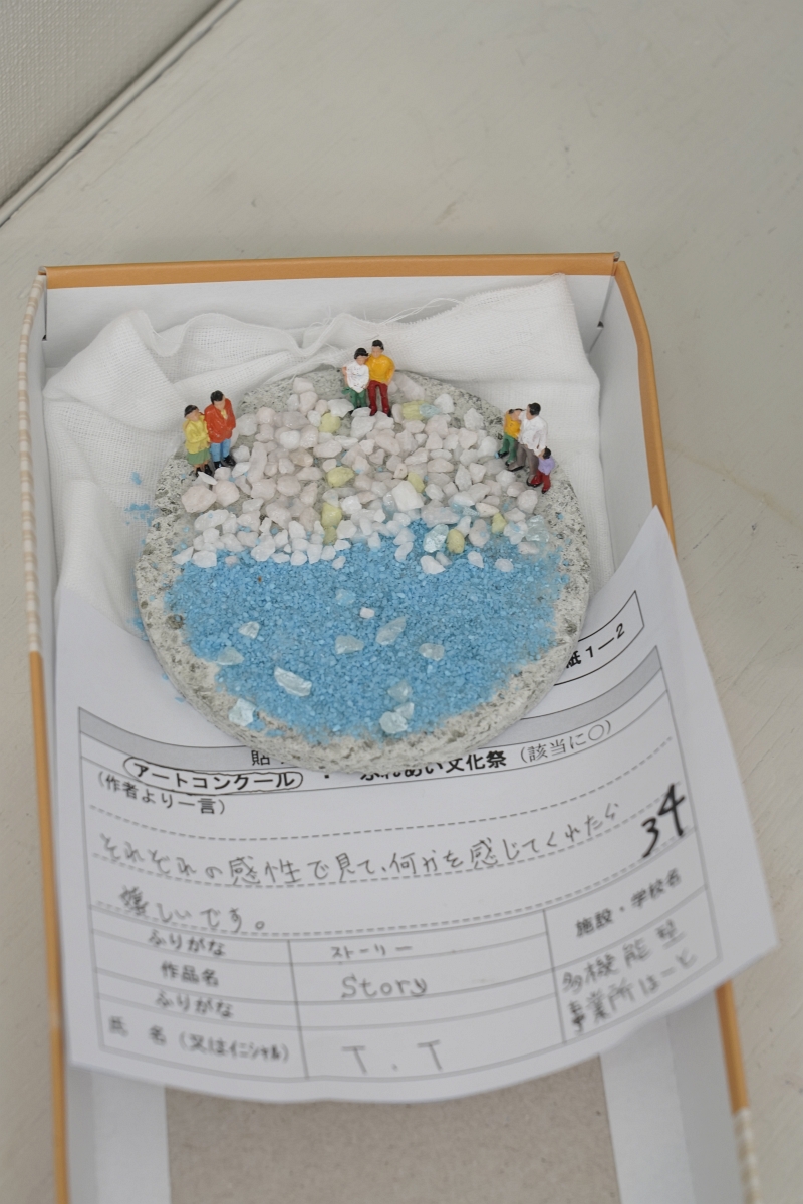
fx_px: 3513
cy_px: 602
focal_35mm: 105
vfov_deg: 19.5
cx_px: 402
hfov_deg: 13.0
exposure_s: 1/50
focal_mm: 105
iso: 1250
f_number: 8
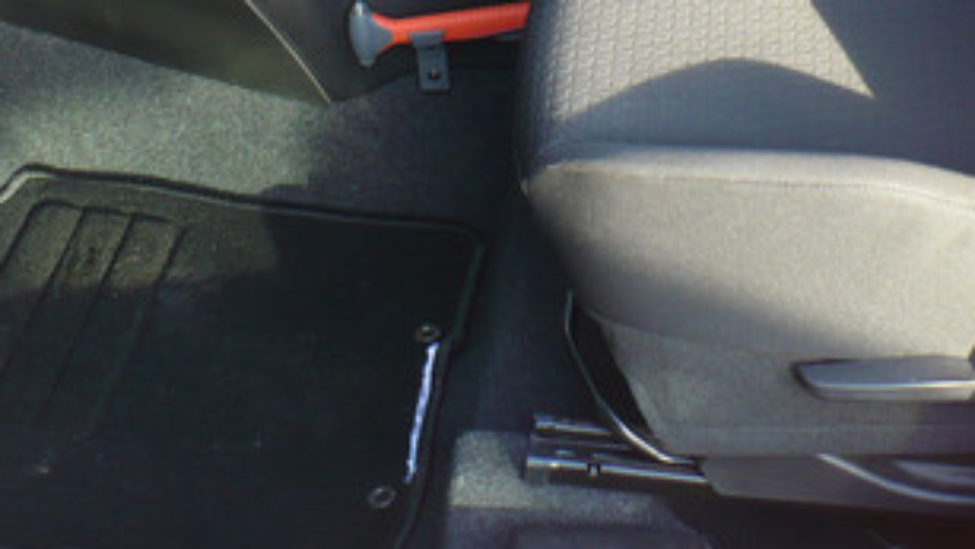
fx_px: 2173
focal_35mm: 84
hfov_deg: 25.3
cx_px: 556
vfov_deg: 13.9
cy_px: -155
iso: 100
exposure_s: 1/40
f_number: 2.8
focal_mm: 6.1
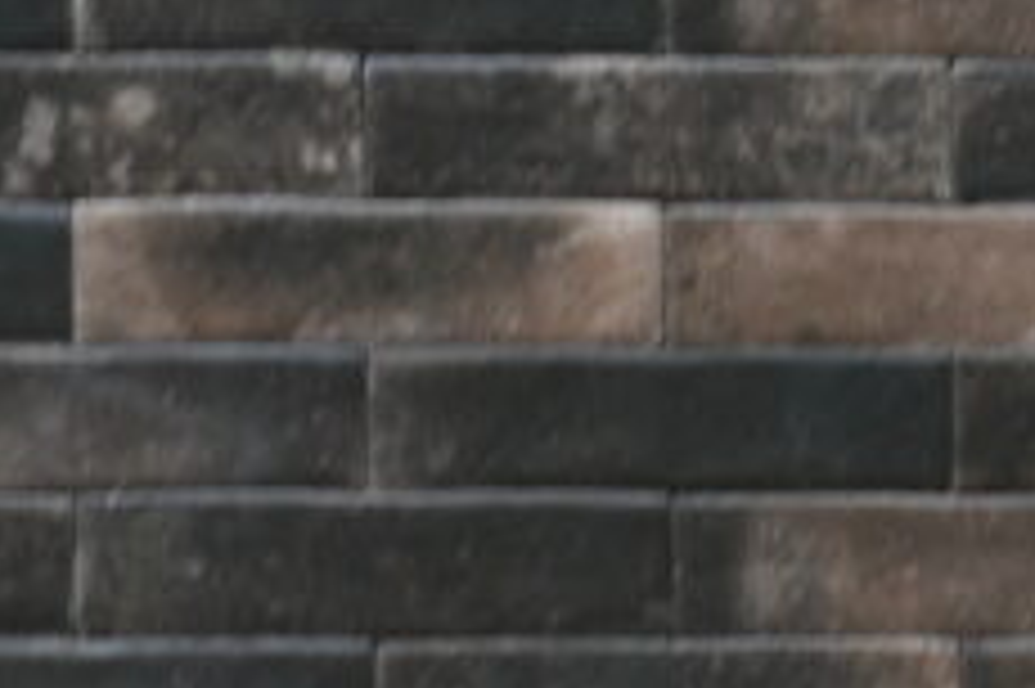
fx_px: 15166
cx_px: 3960
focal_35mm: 528
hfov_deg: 3.7
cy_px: 522
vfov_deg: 2.6
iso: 100
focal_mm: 45
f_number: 18
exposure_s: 1/25
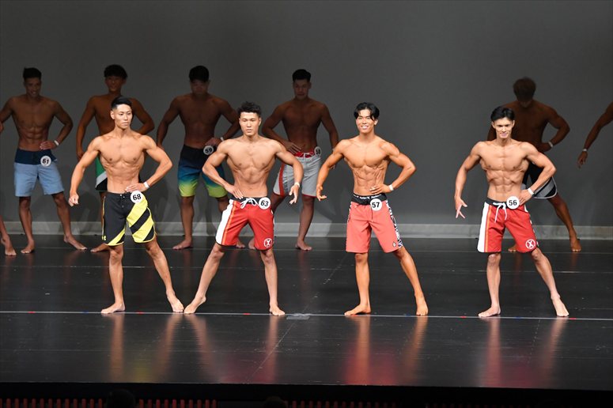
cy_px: 204
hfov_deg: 10.2
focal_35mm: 202
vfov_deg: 6.8
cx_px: 306
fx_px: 3438
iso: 4000
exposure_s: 1/400
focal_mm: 135
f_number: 5.6
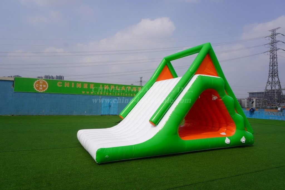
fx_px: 190
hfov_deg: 73.7
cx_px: 142
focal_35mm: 24
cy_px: 95
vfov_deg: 53.1
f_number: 10
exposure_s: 1/320
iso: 100
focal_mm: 16
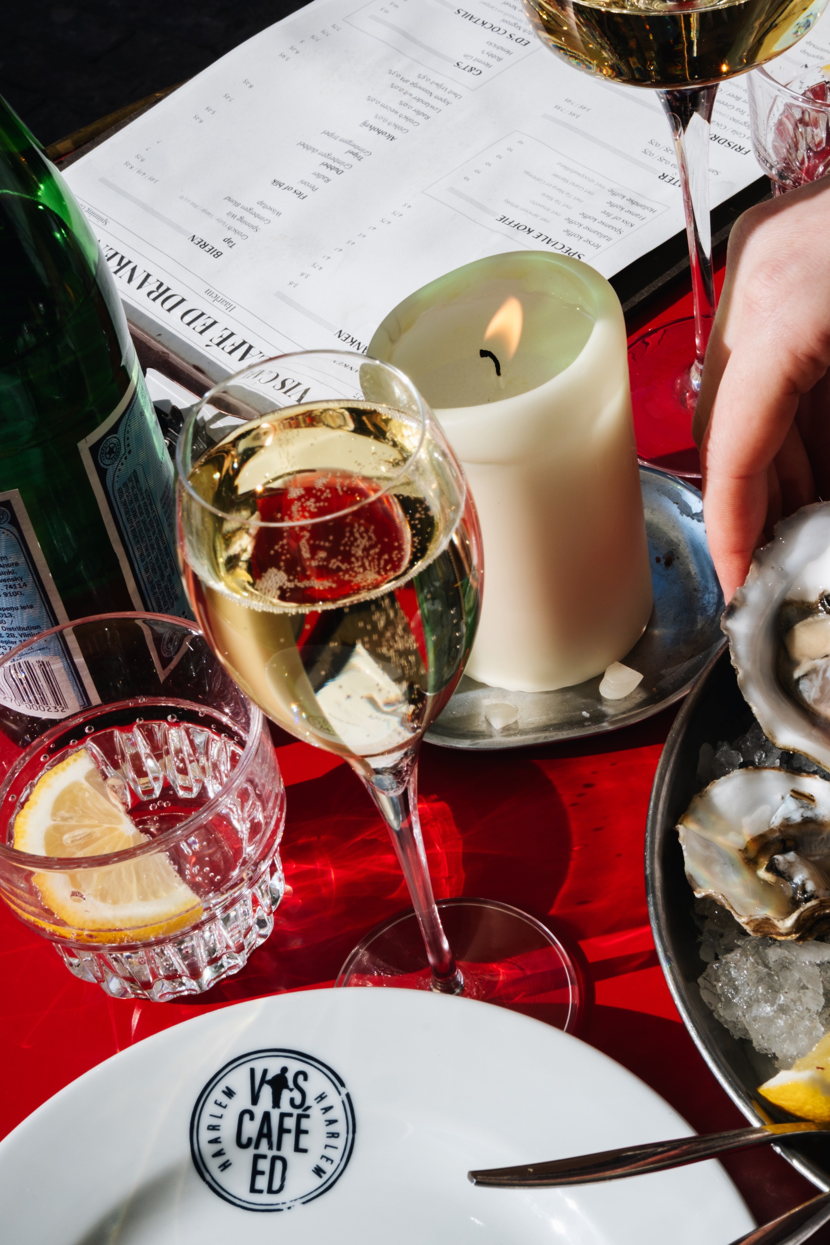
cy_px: 622
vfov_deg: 32.9
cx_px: 415
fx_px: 2109
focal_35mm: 61
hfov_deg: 22.3
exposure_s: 1/60
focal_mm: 40.8
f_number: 22
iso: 160
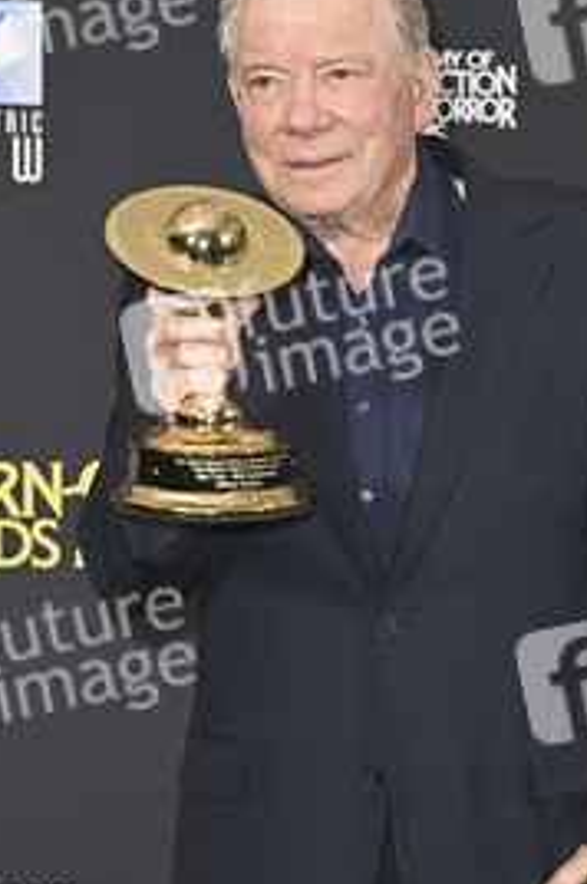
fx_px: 2526
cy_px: 501
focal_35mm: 103
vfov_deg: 19.8
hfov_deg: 13.2
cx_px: 386
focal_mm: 69
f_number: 5
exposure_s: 1/320
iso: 2000
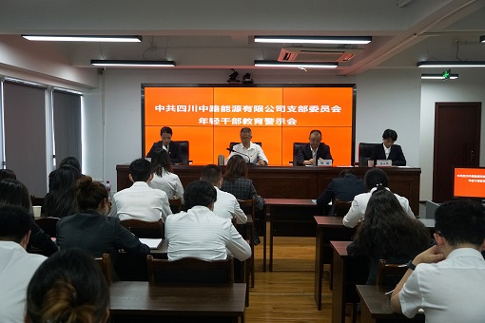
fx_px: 525
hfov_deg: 49.6
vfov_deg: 34.2
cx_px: 242
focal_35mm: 39
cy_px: 162
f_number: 4
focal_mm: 26
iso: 1600
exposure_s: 1/160
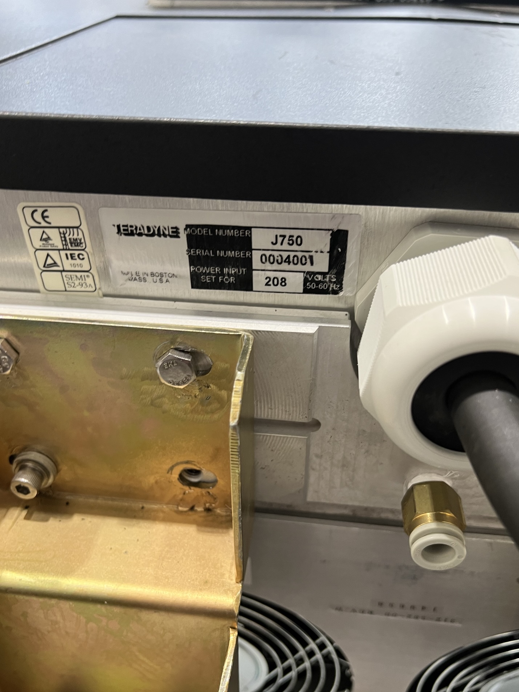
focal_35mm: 28
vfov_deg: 63.4
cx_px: 273
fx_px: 560
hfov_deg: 49.7
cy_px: 365
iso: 125
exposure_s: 1/50
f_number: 1.5
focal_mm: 5.7
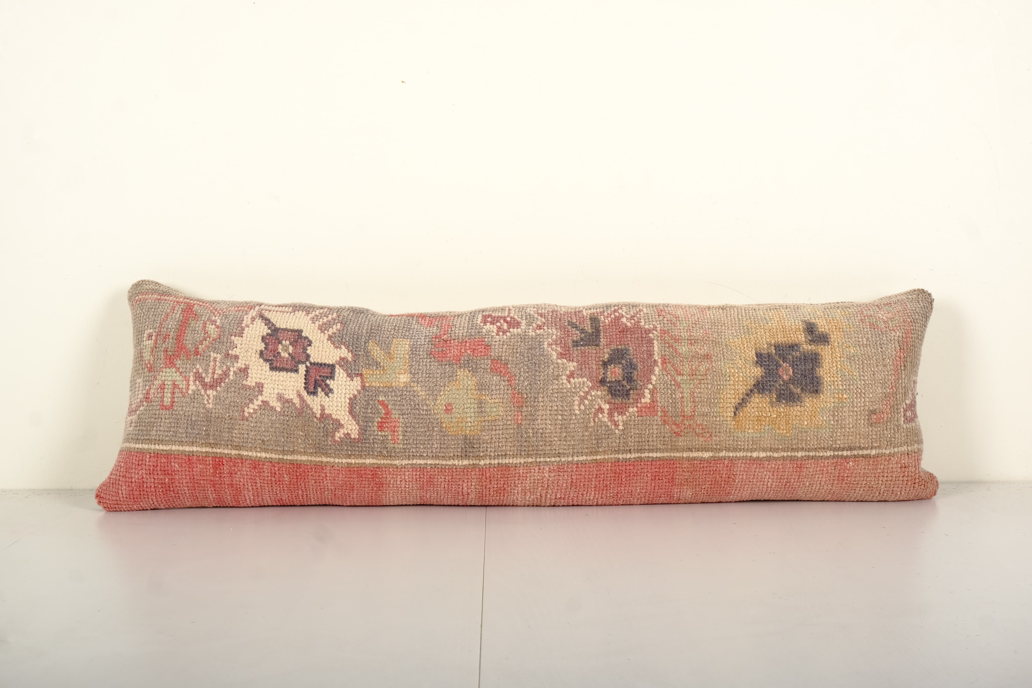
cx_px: 516
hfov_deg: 43.6
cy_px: 344
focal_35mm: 45
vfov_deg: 29.9
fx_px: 1290
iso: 80
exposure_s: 1/200
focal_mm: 30.2
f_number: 11
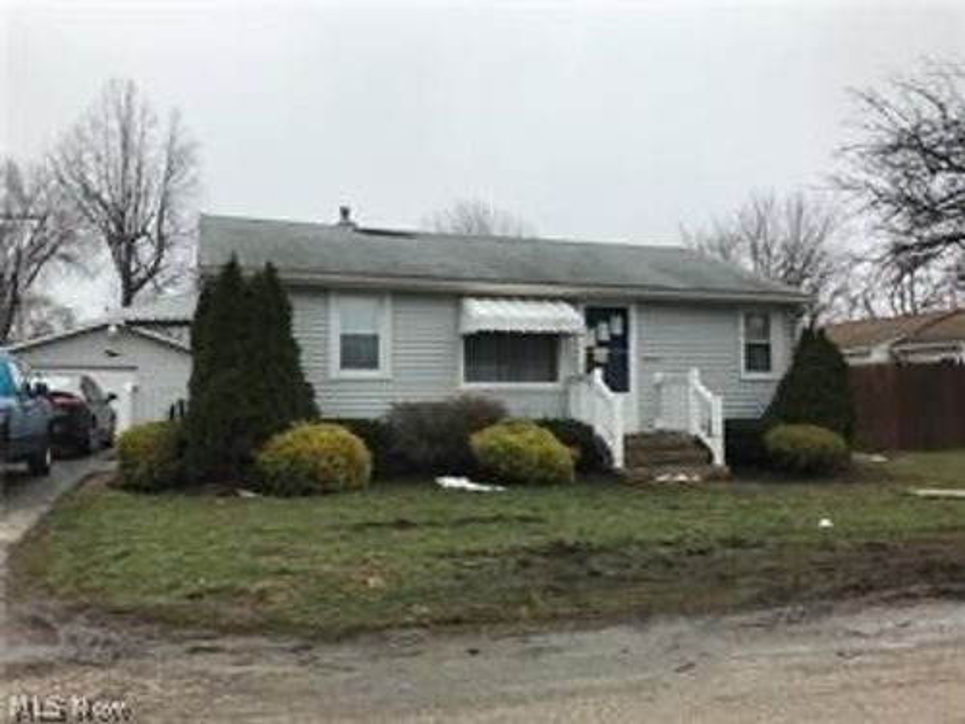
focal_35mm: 28
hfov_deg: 63.4
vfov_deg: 49.7
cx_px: 482
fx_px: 781
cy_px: 362
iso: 20
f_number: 1.8
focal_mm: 3.99
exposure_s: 1/1277
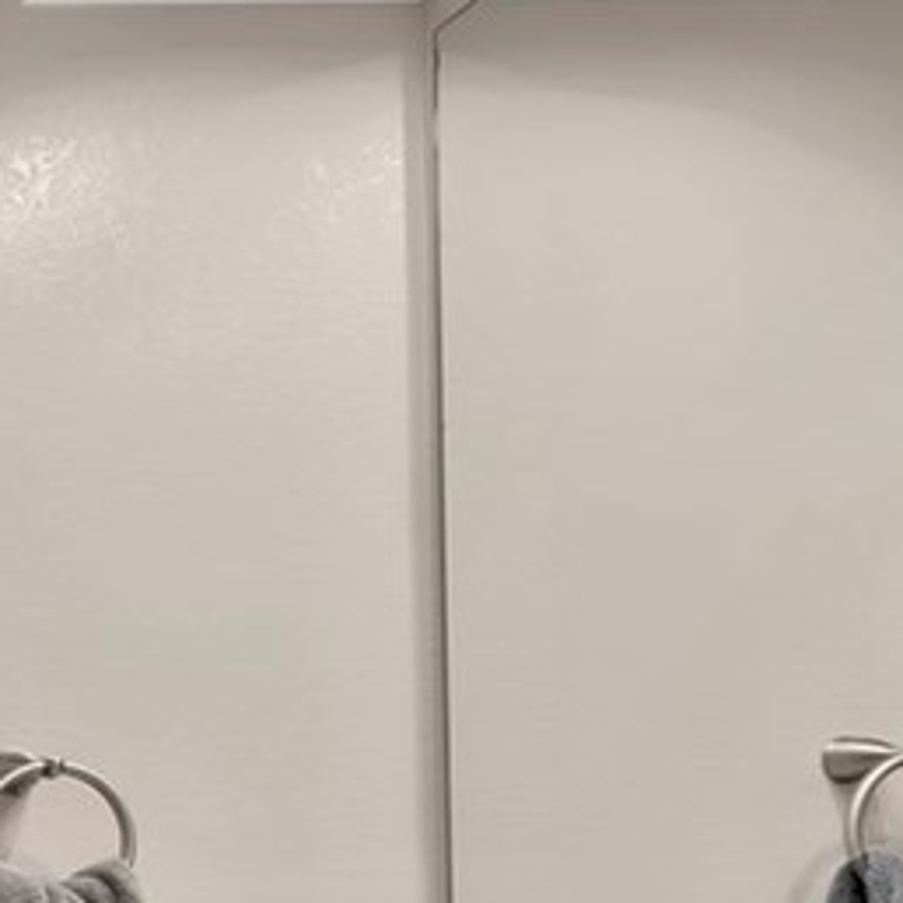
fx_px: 1594
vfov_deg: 29.0
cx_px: -791
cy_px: 966
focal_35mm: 54
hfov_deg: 20.4
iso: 100
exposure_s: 1/13
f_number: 5.6
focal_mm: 16
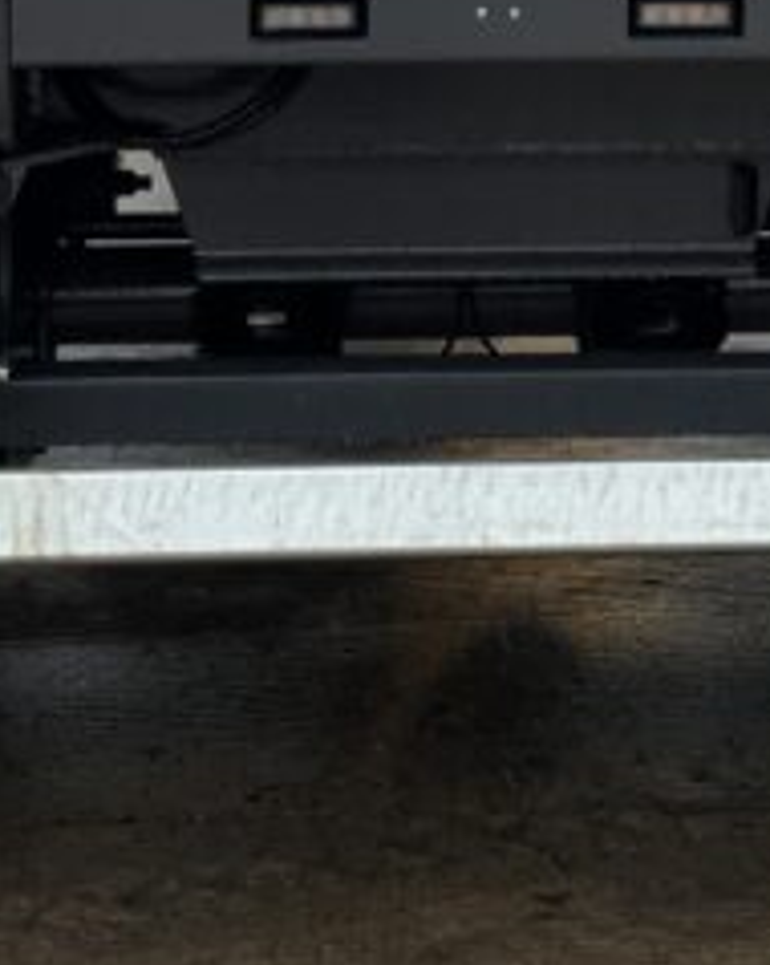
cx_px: 571
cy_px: -450
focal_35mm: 122
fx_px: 3480
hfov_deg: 12.6
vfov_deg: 14.8
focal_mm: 3
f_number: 1.8
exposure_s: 1/365
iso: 16
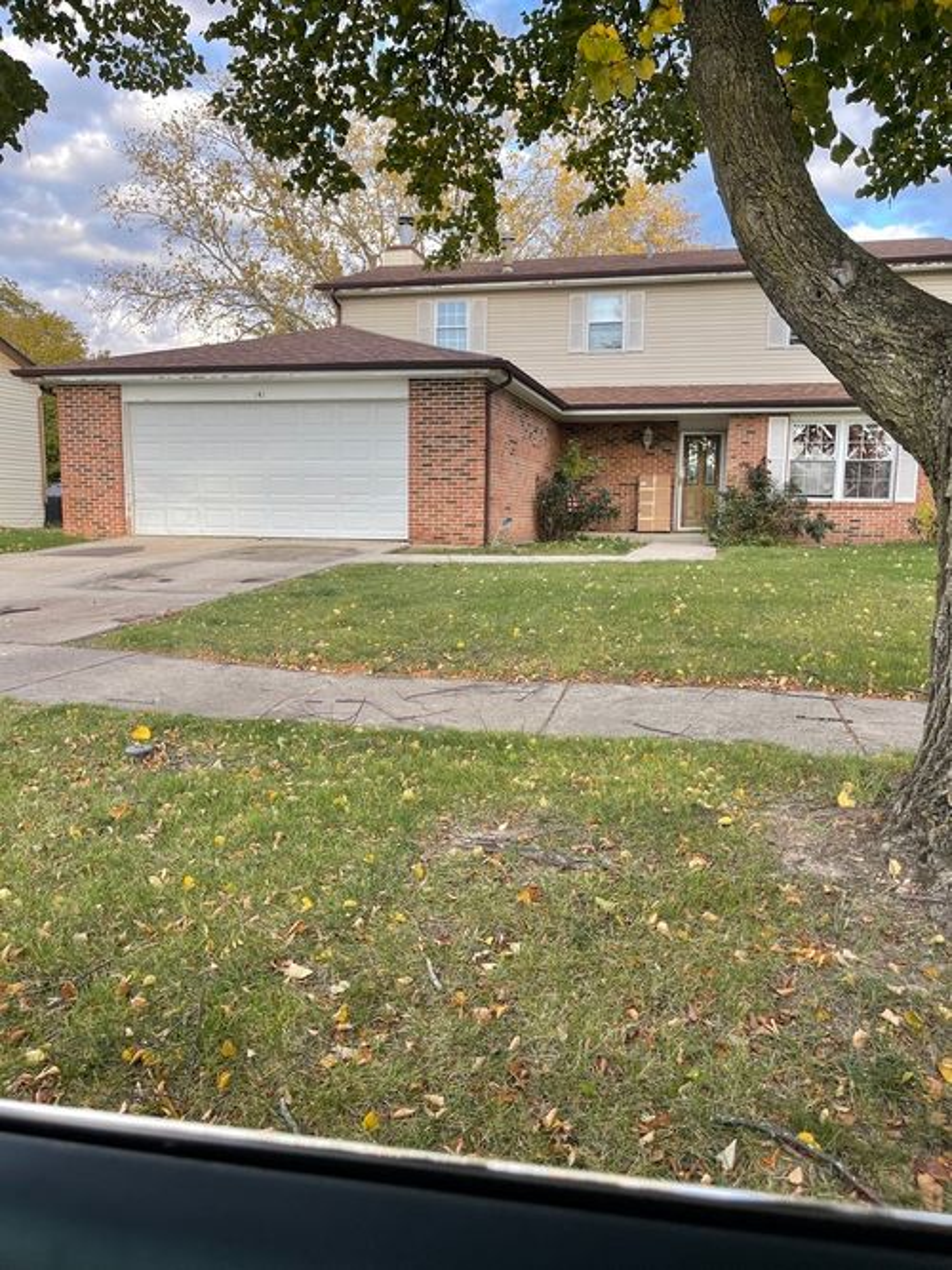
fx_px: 917
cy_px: 635
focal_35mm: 25
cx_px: 476
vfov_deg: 69.4
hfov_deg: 54.9
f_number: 1.6
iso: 32
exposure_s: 1/211
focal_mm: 5.1
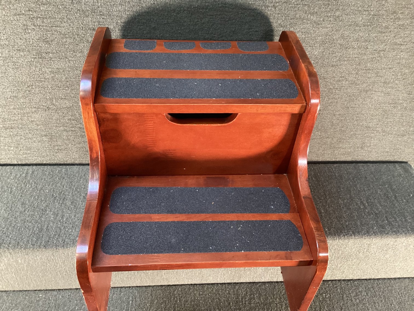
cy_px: 156
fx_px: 371
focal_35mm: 31
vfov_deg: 45.4
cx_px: 207
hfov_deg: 58.3
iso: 320
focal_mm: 3.3
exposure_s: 1/40
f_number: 2.4
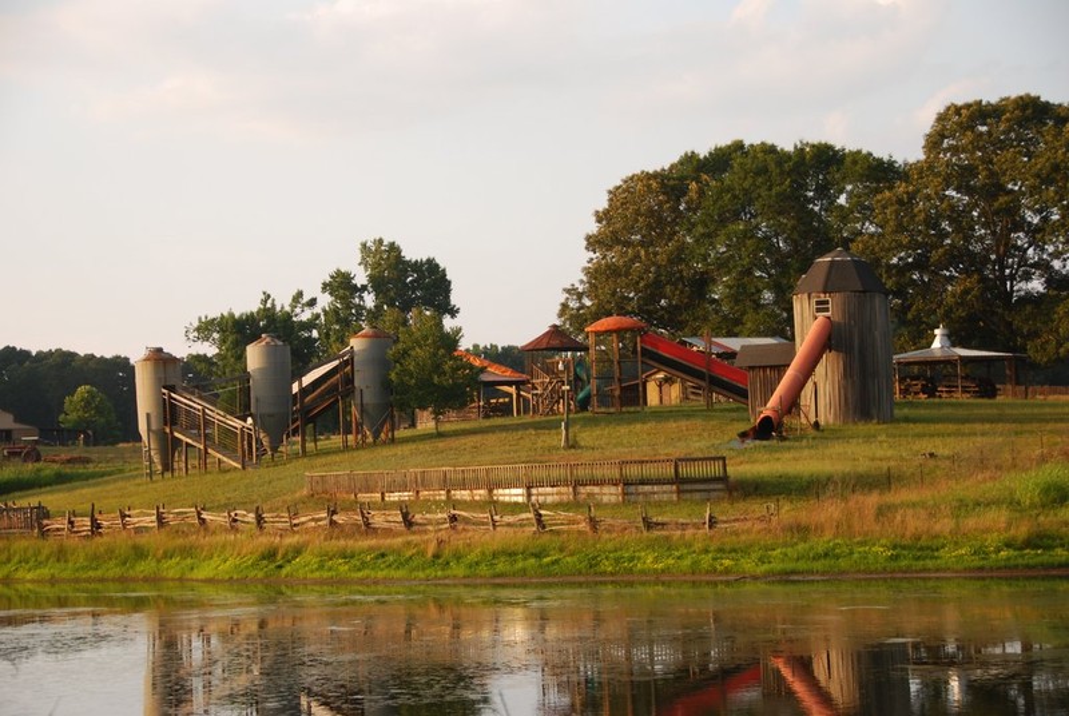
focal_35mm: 84
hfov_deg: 24.2
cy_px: 358
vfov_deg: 16.3
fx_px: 2498
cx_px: 534
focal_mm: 56
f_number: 5
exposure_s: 1/250
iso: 200
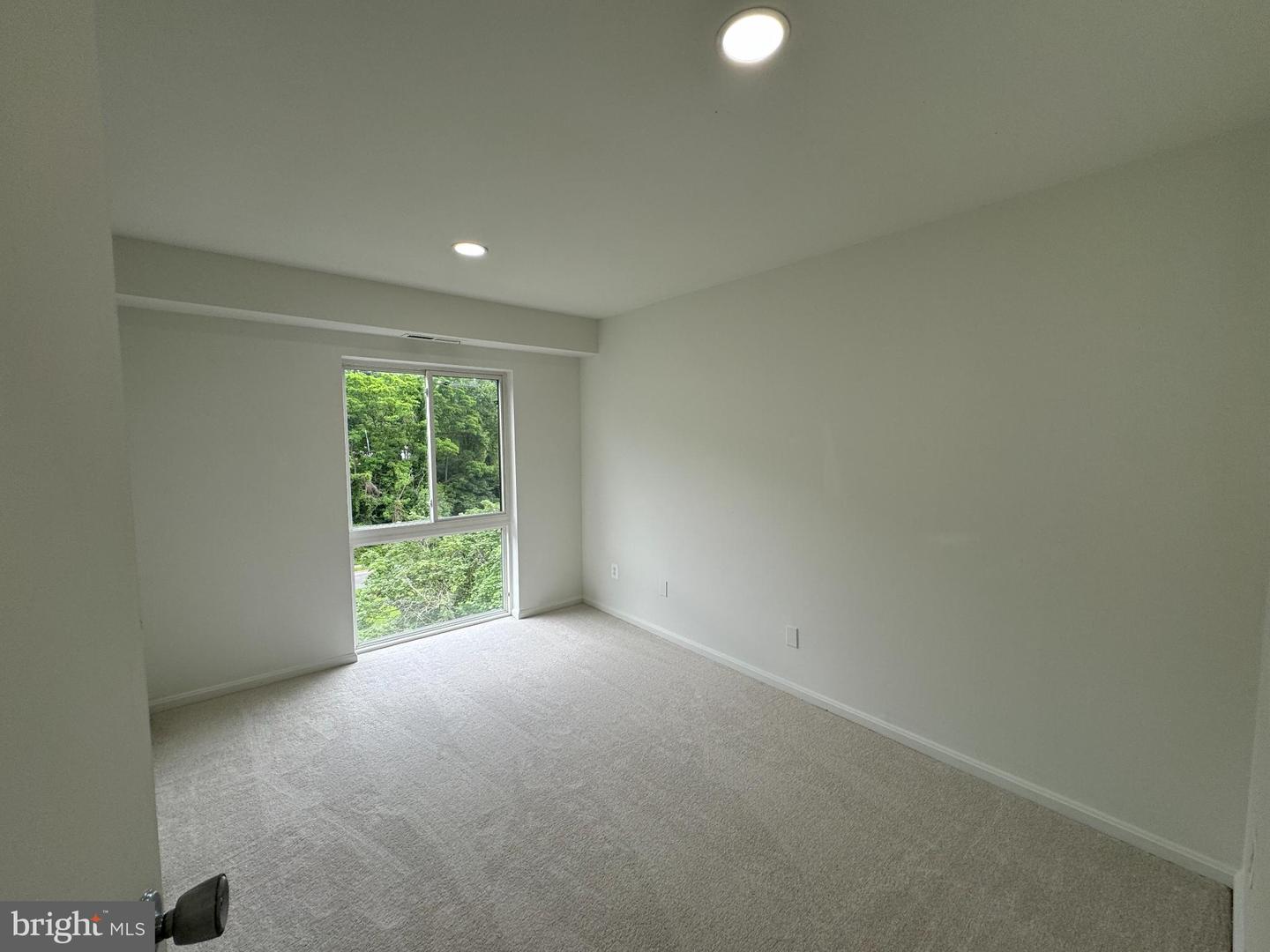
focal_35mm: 14
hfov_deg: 102.1
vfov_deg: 85.7
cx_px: 635
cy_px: 476
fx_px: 514
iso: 40
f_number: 2.2
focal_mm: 2.22
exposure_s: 1/107
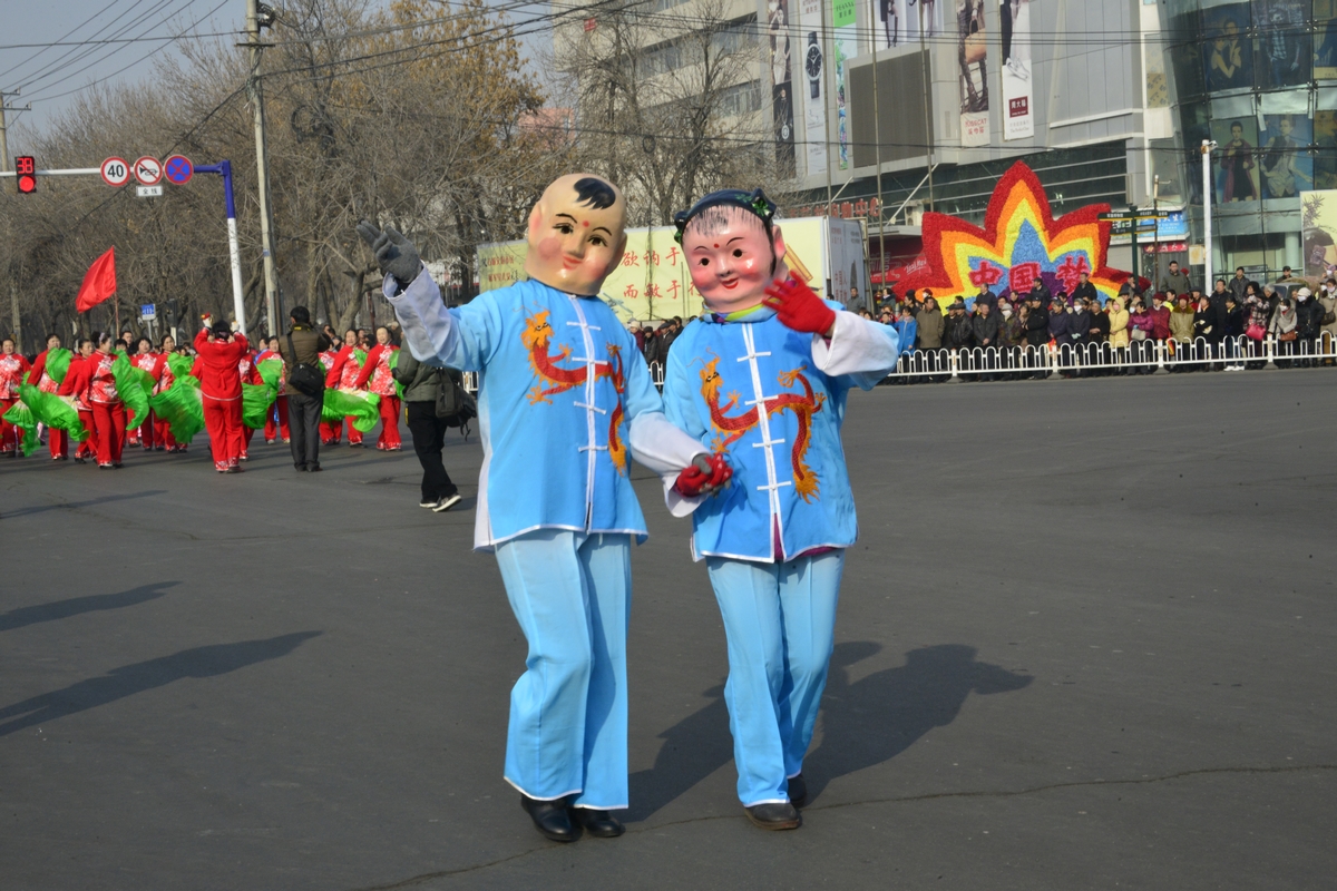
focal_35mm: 56
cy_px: 446
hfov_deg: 35.6
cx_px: 668
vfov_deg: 24.2
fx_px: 2080
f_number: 29
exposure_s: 1/200
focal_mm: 56
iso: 1400
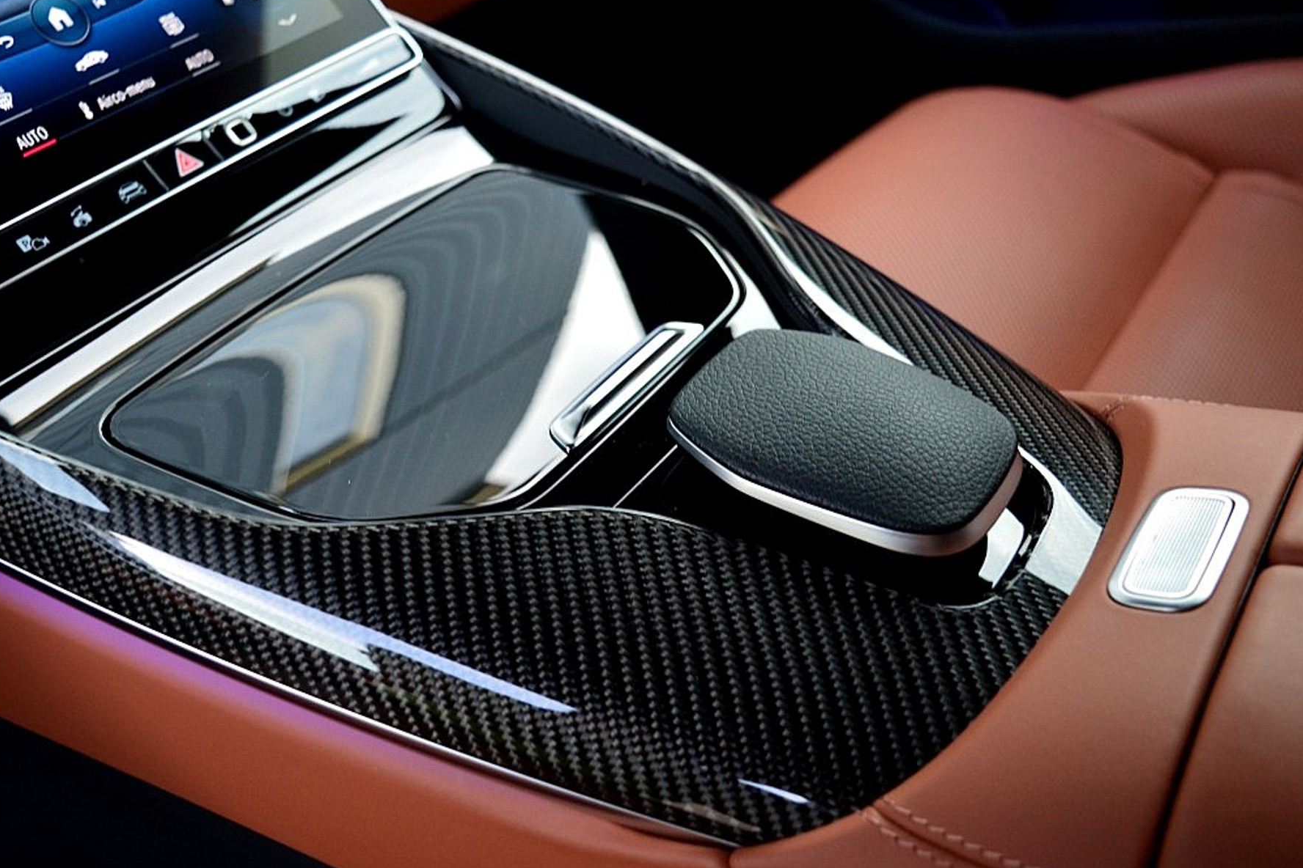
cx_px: 600
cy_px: 412
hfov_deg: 47.8
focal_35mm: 41
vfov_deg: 33.0
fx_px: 1467
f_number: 4.5
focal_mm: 25
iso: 800
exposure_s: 1/60
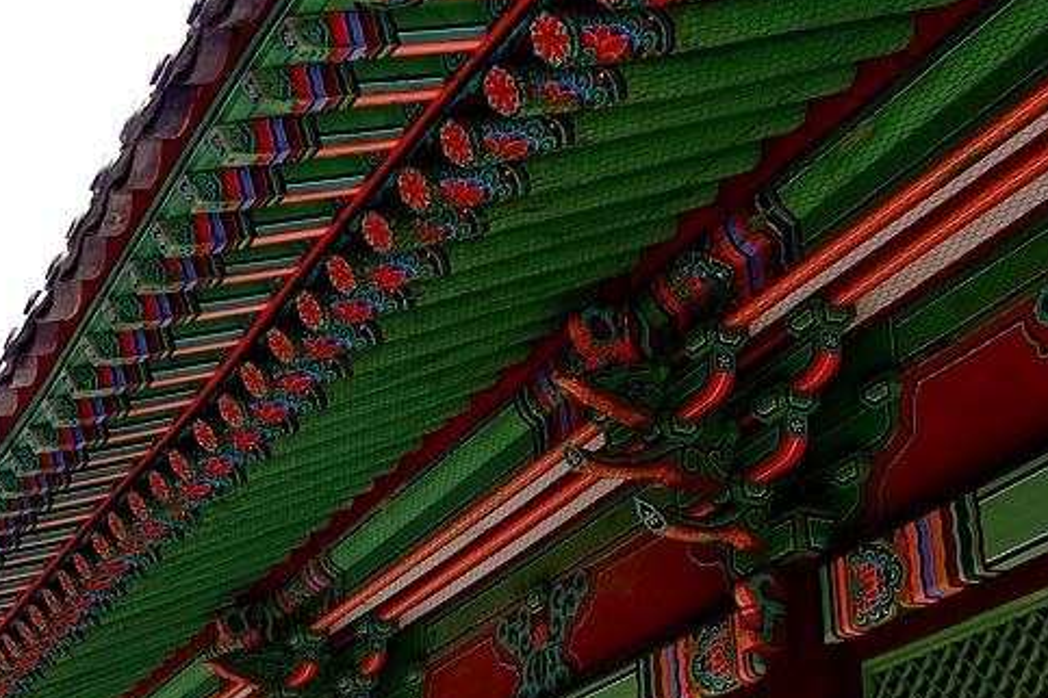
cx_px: 252
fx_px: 1805
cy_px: 622
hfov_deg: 31.7
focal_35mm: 62
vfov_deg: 21.4
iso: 125
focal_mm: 17
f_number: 6.3
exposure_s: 1/80
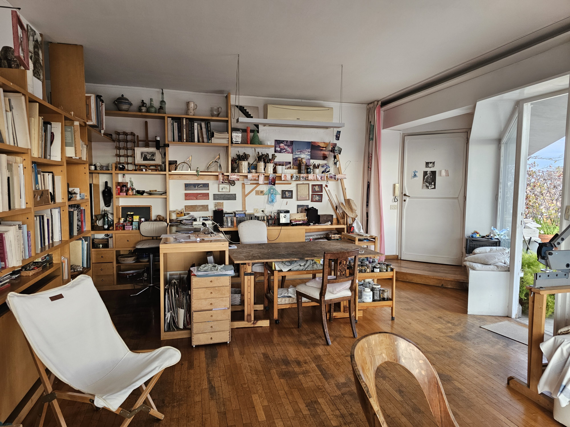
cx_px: 285
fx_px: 379
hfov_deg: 73.9
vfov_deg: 58.9
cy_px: 214
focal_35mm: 23
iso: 160
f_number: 1.7
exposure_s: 1/100
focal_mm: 6.3
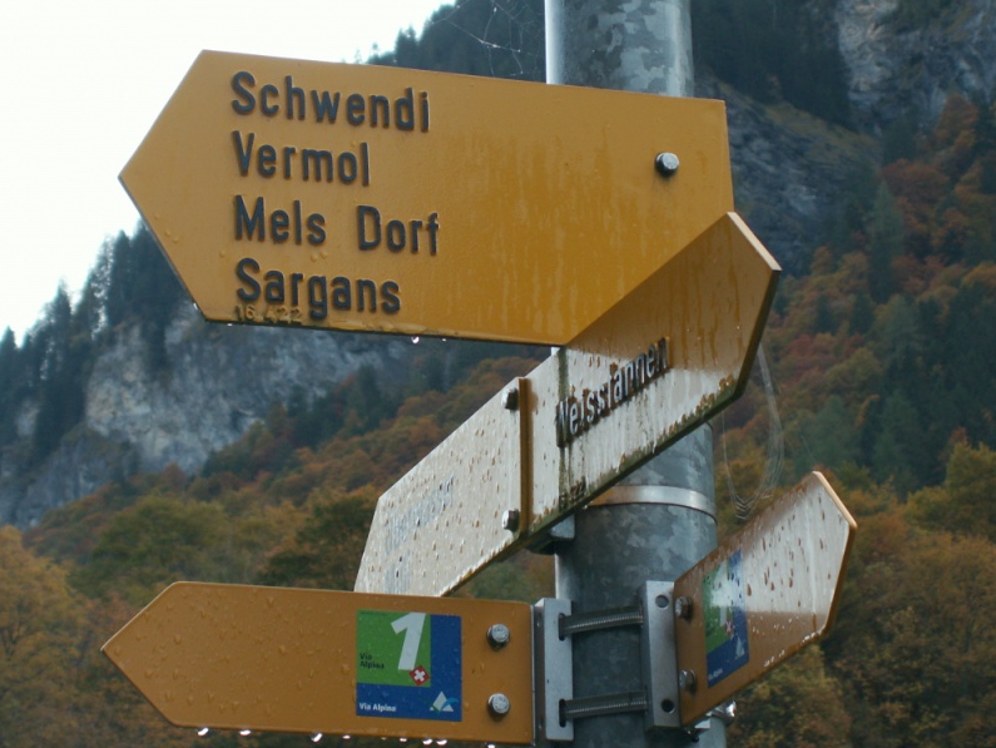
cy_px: 296
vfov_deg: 14.4
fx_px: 2965
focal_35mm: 103
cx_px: 438
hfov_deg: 19.1
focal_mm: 13.4
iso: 50
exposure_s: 1/100
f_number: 3.5
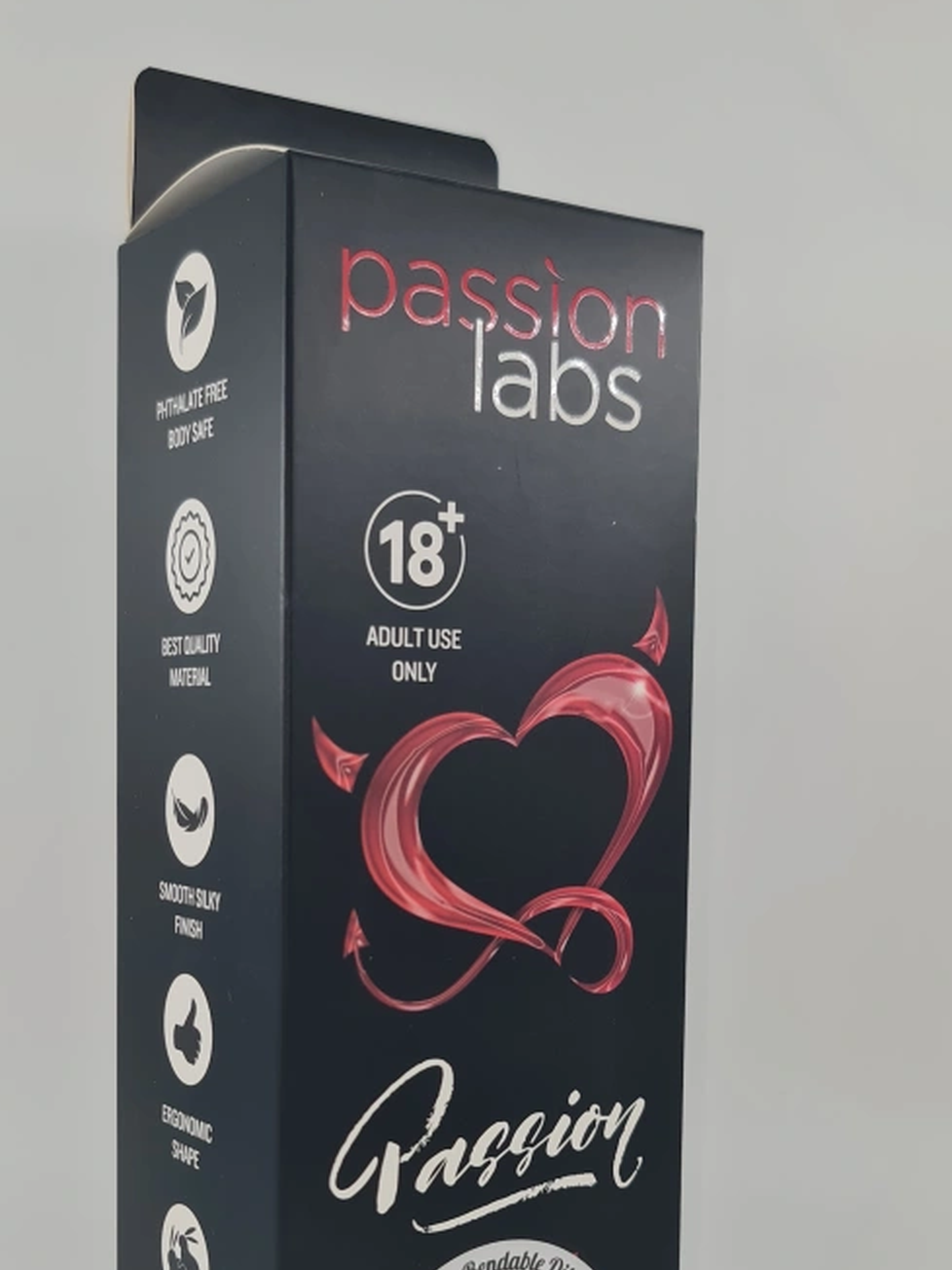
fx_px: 1687
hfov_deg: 31.5
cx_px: 409
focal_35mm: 46
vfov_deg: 40.7
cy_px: 845
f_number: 1.8
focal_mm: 7
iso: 50
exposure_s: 1/230
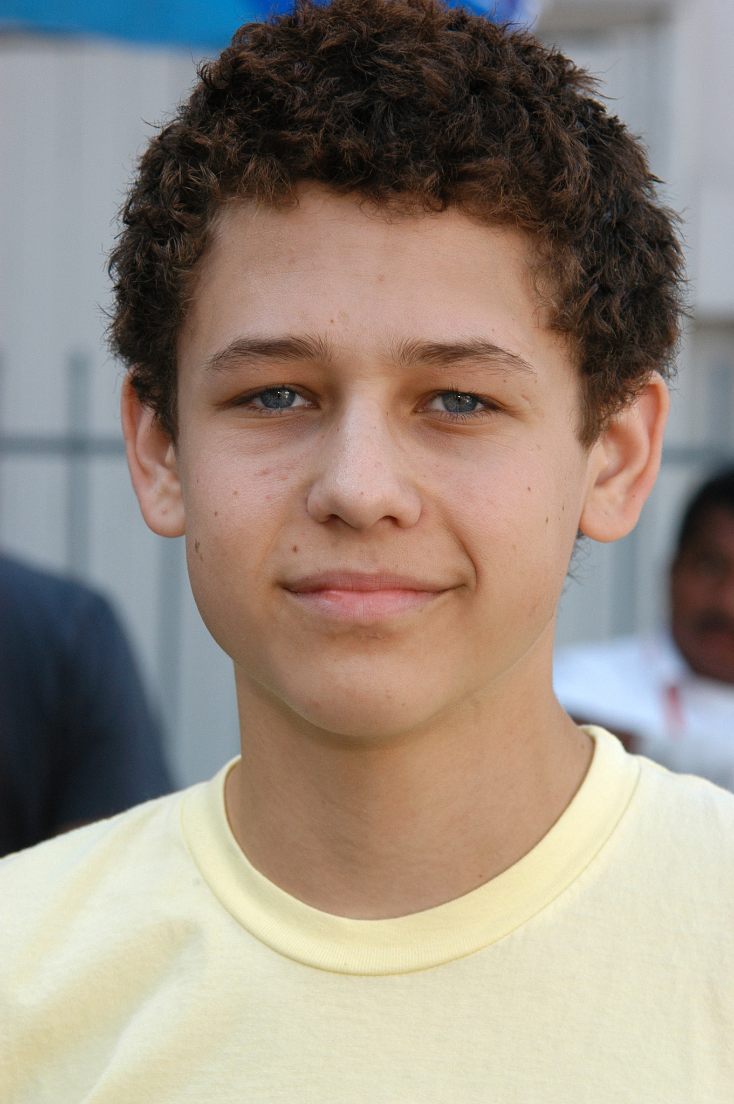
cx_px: 367
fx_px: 4827
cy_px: 552
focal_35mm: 158
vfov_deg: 13.1
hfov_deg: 8.7
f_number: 8
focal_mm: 105
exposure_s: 1/180
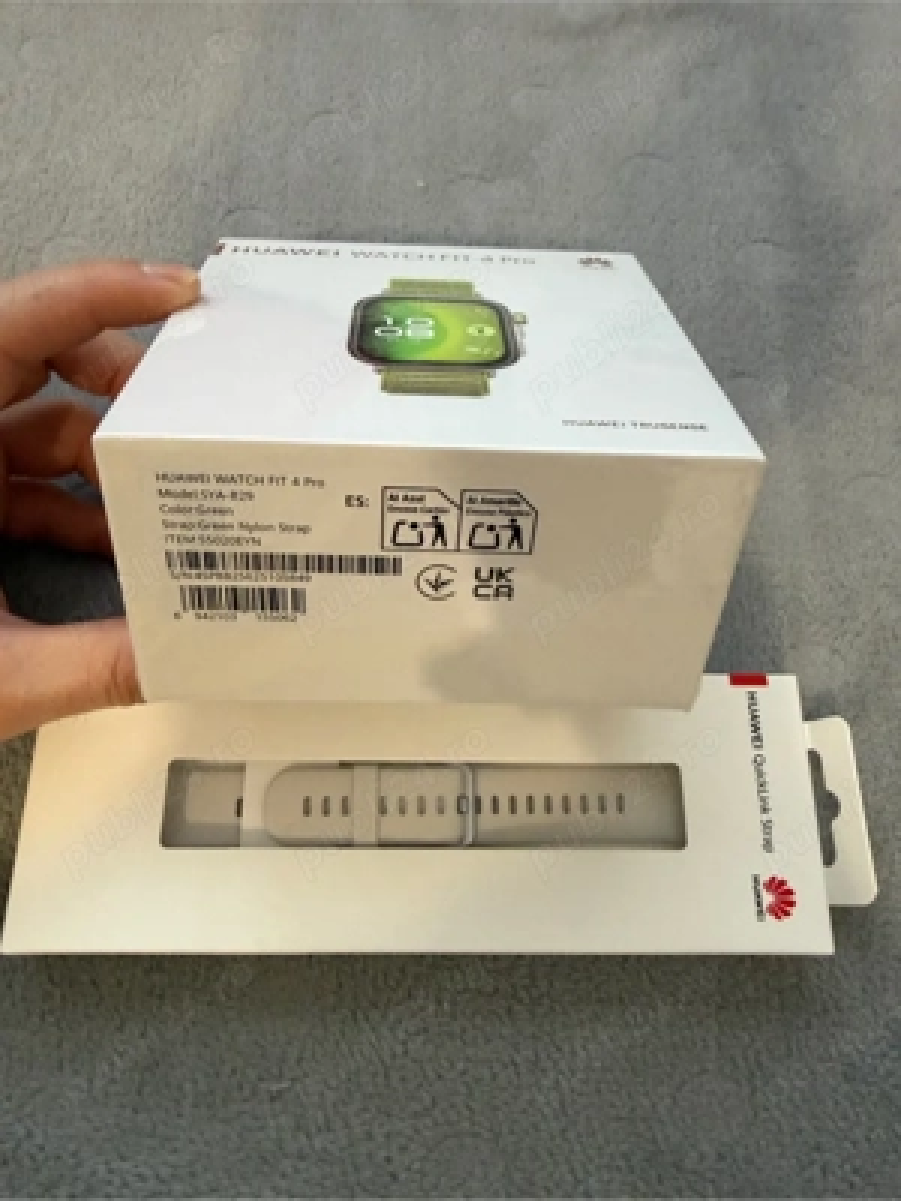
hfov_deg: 56.8
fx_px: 833
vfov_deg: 71.6
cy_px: 600
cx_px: 450
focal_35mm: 24
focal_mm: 2.22
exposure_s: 1/50
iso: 400
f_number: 2.2
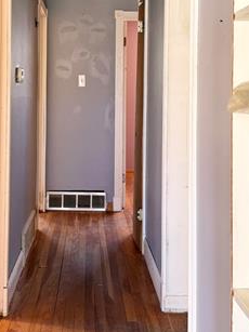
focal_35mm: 60
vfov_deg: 31.8
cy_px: 95
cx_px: 91
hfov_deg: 24.3
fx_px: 576
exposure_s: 1/60
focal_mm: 6.76
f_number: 1.78
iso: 100
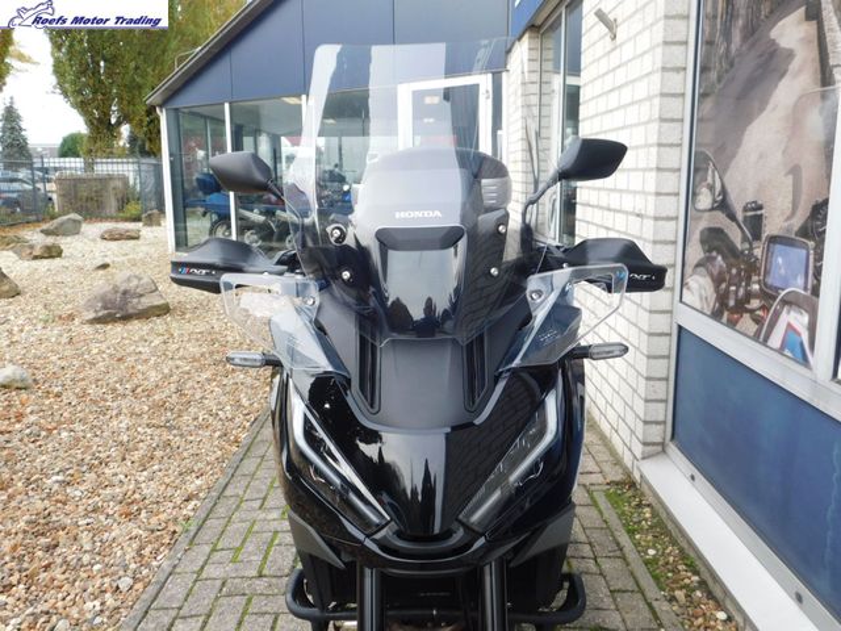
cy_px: 316
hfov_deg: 60.0
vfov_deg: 46.8
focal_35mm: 30
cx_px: 420
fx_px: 729
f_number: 3.2
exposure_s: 1/125
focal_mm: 5.3
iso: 125
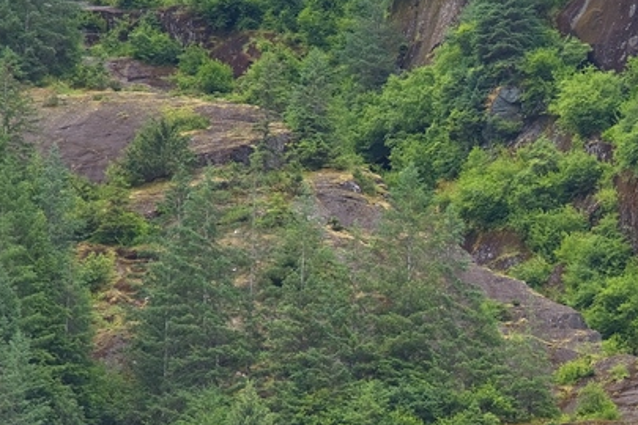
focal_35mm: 379
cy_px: 233
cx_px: 681
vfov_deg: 3.6
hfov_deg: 5.4
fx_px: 6716
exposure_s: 1/250
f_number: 4
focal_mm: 120
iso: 250
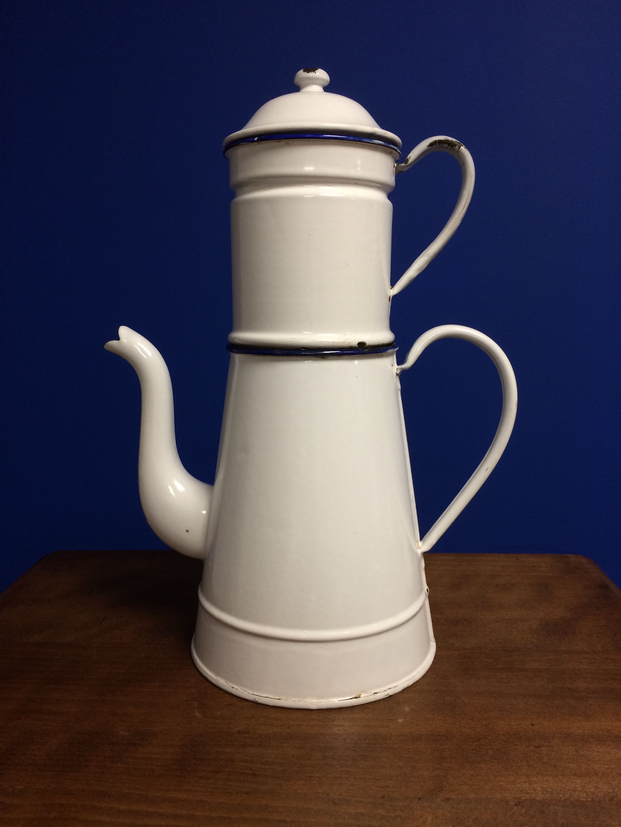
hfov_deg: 48.2
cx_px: 310
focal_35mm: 29
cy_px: 414
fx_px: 694
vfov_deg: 61.7
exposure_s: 1/33
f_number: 2.2
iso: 50
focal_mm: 4.15
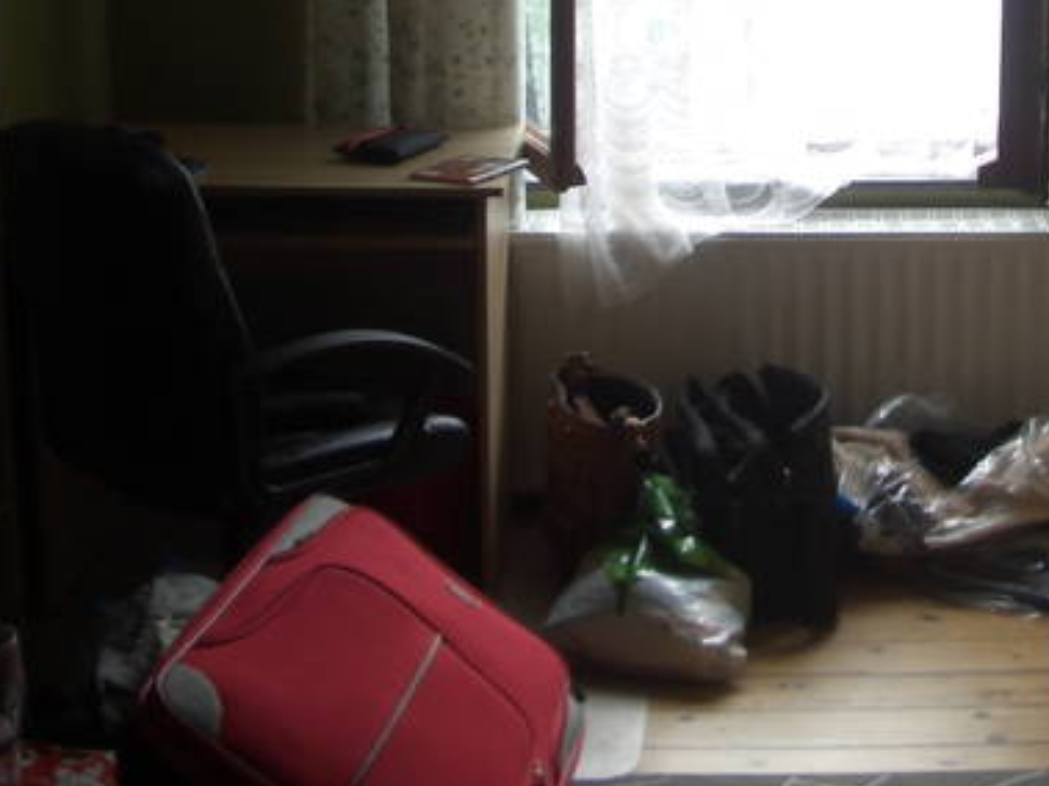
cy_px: 108
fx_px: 2211
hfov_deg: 26.3
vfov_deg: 19.8
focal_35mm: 73
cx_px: 800
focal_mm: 5.8
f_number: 2.6
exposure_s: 1/60
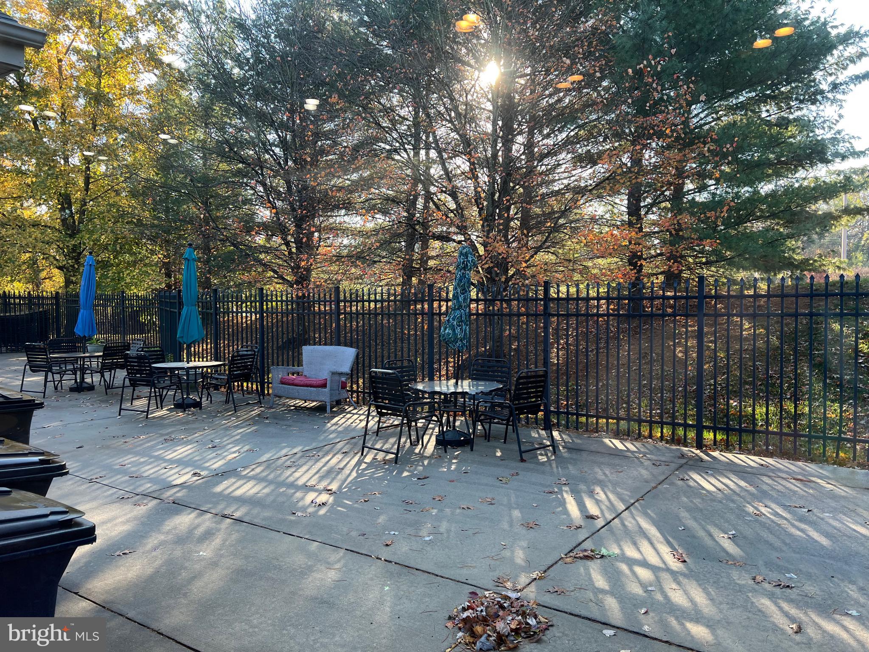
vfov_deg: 53.1
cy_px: 326
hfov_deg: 67.3
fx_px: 653
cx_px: 434
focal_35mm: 26
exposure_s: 1/158
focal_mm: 5.7
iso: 40
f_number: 1.5
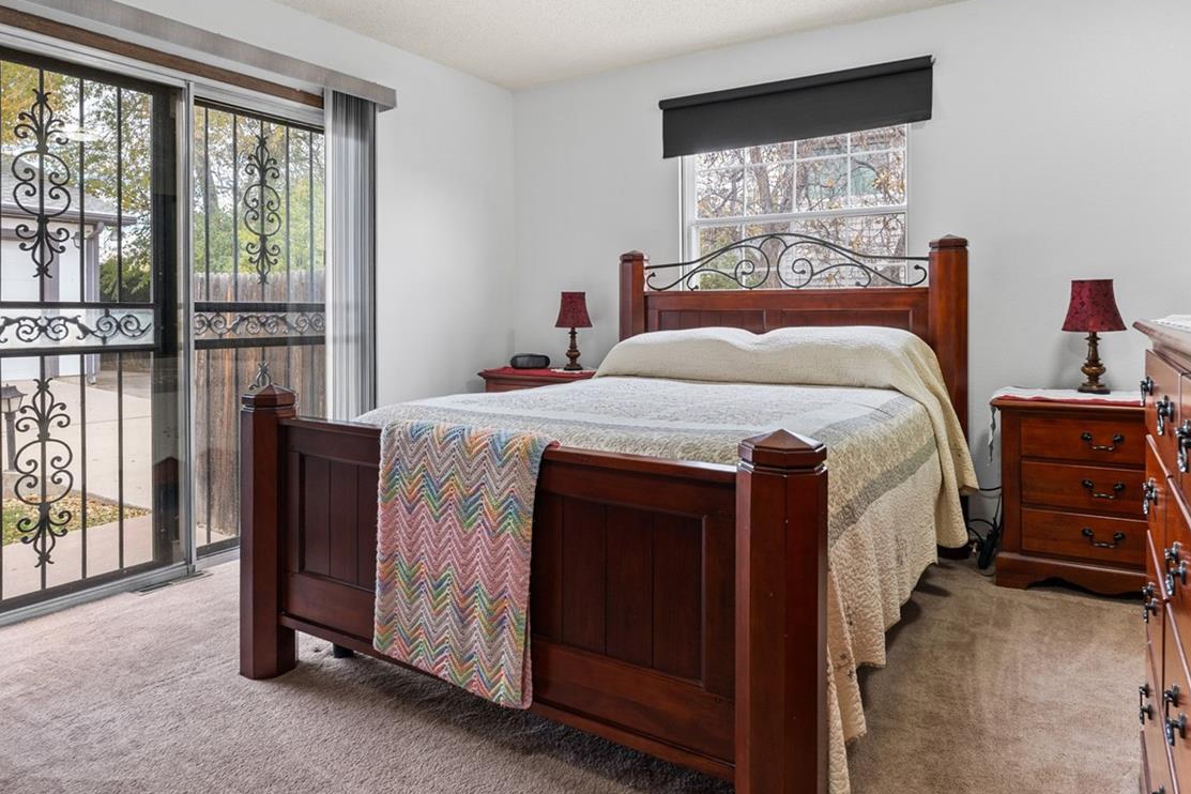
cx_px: 582
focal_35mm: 24
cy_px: 322
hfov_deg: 74.4
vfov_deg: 53.3
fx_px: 785
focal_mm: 16.5
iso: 400
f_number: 8
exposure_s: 1/5
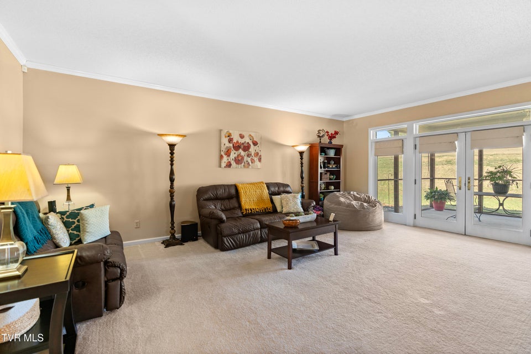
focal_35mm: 16
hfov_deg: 96.7
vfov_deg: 73.7
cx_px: 266
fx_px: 236
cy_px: 177
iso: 250
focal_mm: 16
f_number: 2.8
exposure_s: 1/20
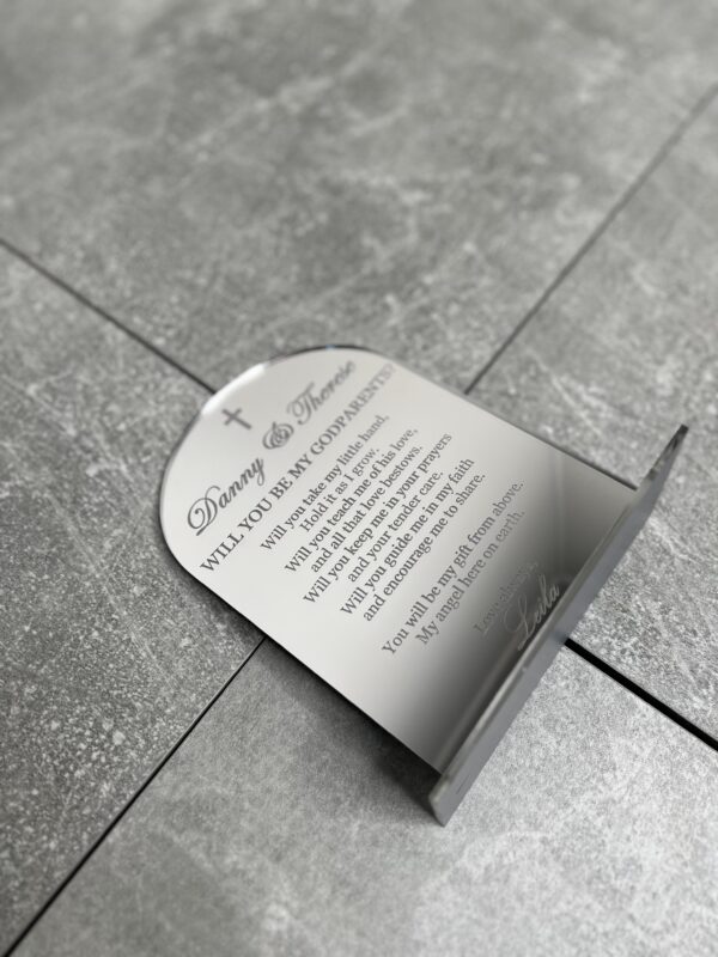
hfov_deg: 53.1
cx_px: 359
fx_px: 719
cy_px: 478
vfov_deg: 67.3
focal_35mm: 26
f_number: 1.5
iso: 40
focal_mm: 5.7
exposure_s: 1/279
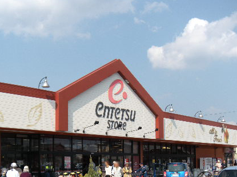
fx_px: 370
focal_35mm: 54
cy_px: 131
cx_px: 95
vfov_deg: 26.7
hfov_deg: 35.4
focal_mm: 5.9
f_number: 3.8
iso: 64
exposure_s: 1/728
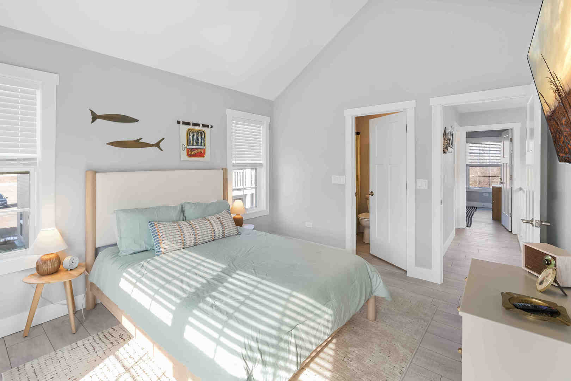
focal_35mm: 15
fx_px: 238
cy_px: 190
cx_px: 286
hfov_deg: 100.4
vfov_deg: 77.3
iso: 400
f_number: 13
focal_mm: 10
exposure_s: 1/8
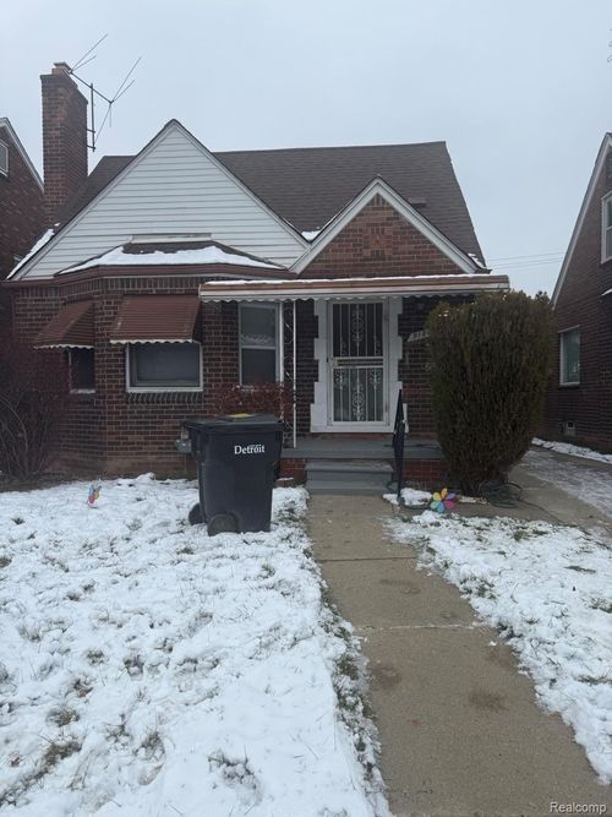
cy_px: 408
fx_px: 566
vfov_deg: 71.6
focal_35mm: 24
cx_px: 306
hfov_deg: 56.8
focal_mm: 6.76
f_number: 1.78
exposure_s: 1/1770
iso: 80
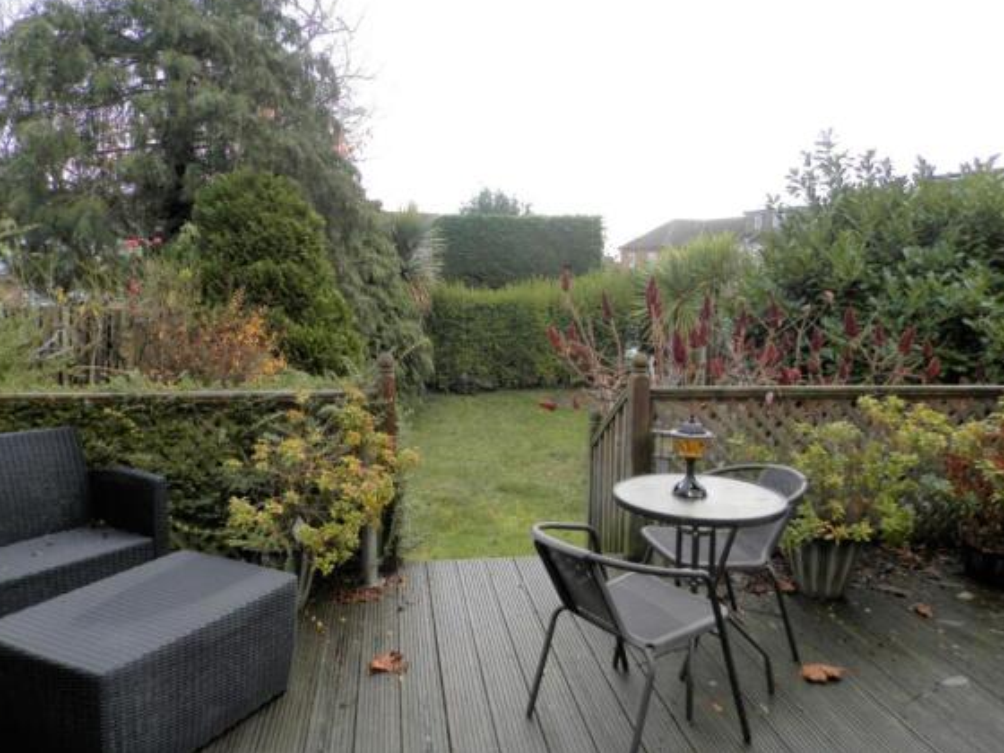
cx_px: 494
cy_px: 365
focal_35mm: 26
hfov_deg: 67.3
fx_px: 754
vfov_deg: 53.1
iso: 80
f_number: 3.1
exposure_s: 1/125
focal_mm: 4.5
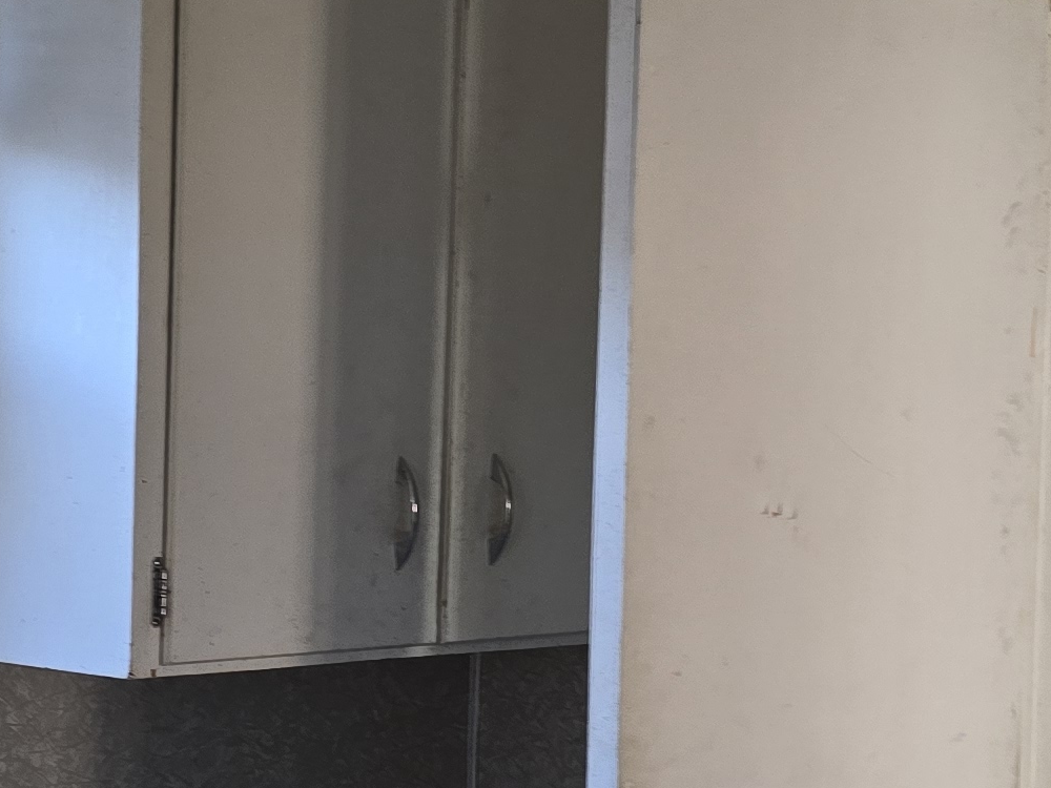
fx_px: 2793
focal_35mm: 92
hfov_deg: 21.2
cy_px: 622
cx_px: 350
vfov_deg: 16.0
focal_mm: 6.3
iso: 100
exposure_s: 1/40
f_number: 1.7
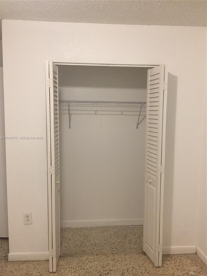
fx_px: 231
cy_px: 138
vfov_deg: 61.7
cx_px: 104
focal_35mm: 29
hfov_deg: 48.2
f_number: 2.2
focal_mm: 4.15
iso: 50
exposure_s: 1/15
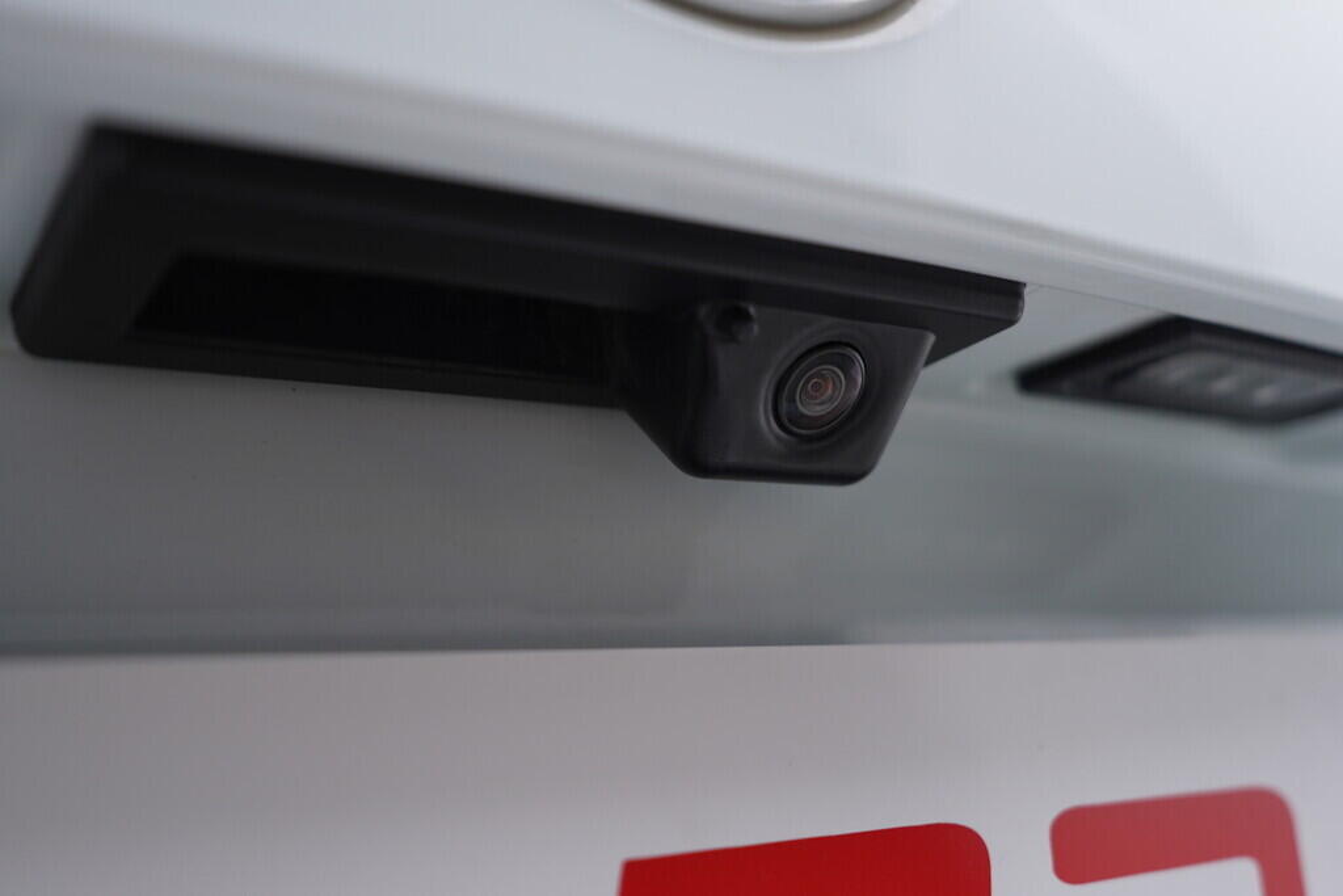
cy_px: 448
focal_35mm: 36
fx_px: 1343
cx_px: 672
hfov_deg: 53.1
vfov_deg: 36.9
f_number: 3.2
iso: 125
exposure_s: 1/50
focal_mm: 24
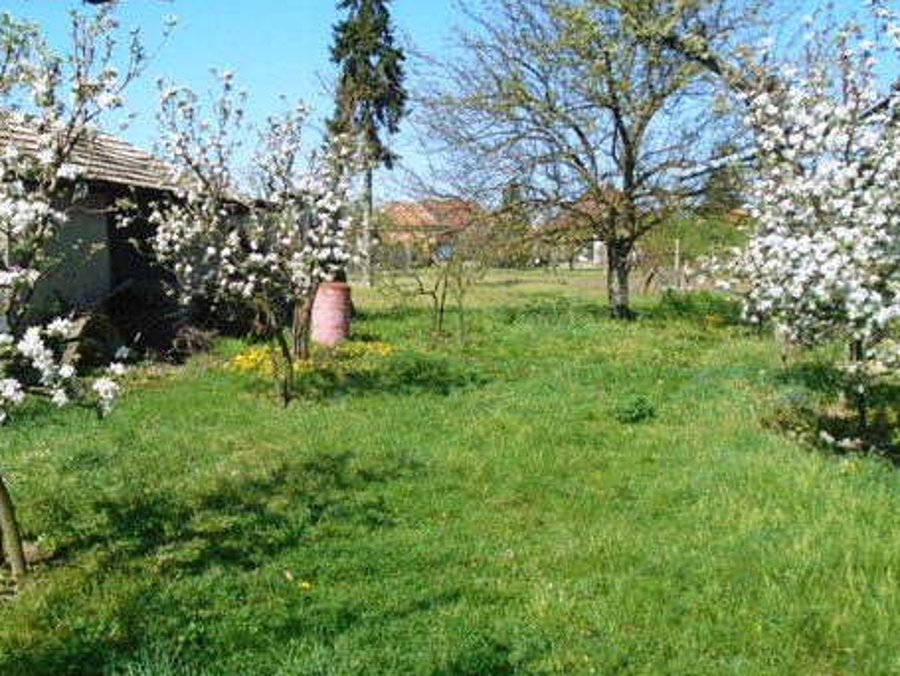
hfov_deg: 49.8
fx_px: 963
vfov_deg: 38.7
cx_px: 358
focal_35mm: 37
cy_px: 368
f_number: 8
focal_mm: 4.6
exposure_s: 1/160
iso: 100
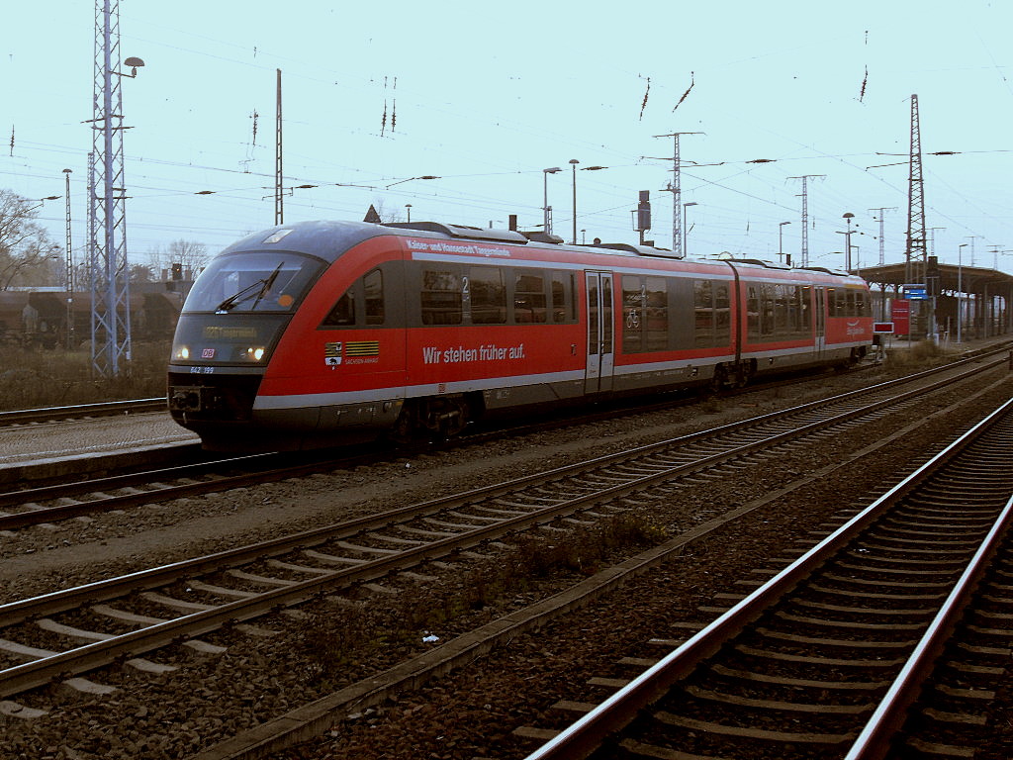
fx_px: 1463
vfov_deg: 29.1
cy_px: 380
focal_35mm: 50
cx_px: 506
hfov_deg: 38.2
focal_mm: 8.4
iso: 160
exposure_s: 1/60
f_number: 3.4
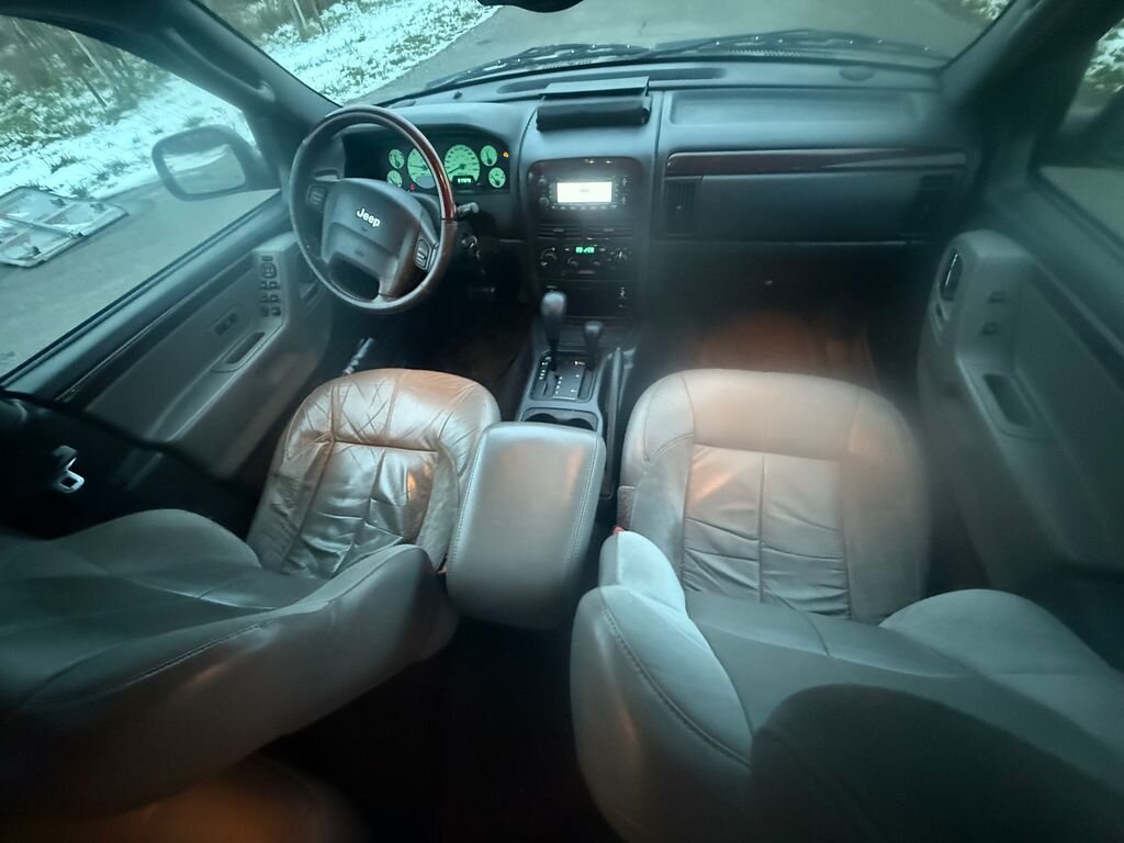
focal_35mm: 14
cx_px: 562
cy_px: 422
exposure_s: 1/35
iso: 1600
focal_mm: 2.22
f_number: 2.2
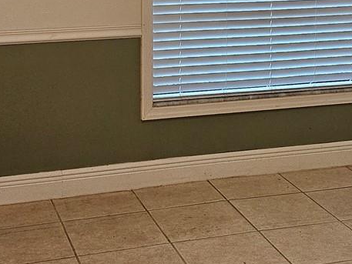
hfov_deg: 23.2
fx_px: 854
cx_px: 227
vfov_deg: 17.1
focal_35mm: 84
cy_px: -16
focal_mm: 5
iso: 500
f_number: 1.8
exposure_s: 1/120
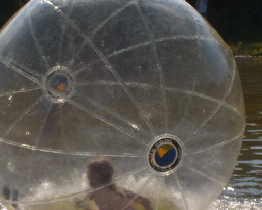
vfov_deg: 8.7
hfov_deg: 10.9
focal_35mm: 177
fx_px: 1373
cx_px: 104
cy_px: 183
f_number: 5.9
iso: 125
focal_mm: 12.3
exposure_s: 1/1000
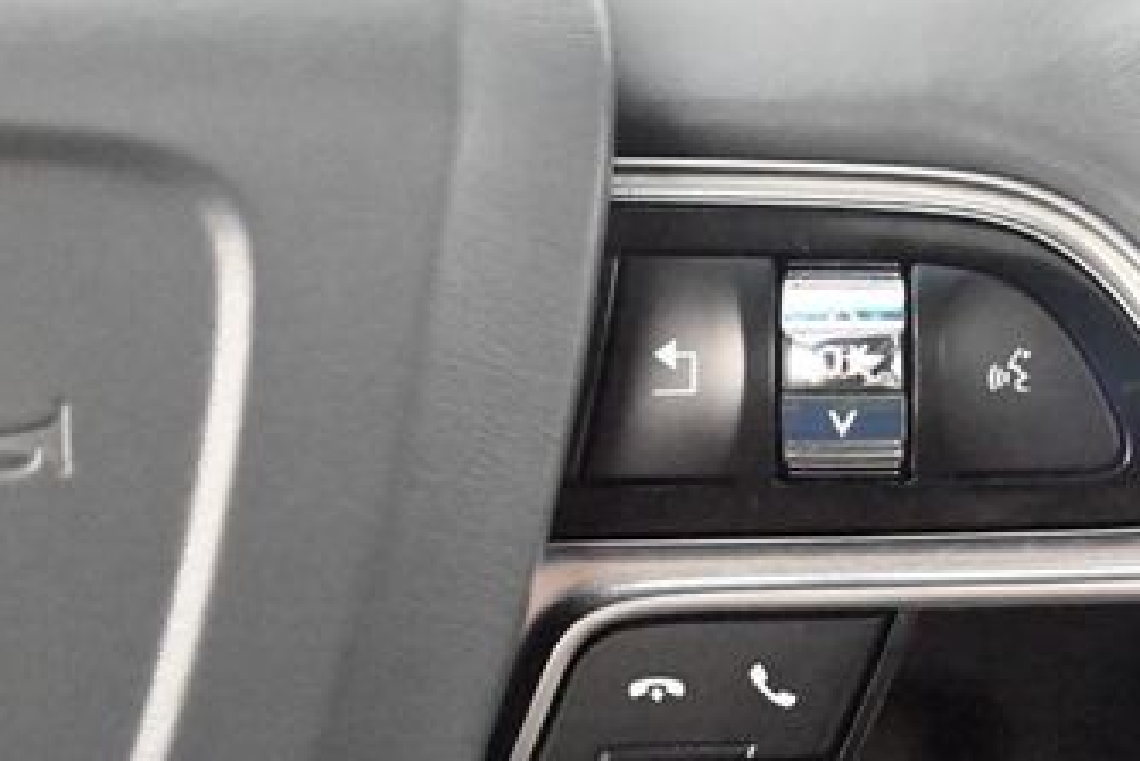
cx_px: 703
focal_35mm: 134
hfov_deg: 15.3
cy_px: 505
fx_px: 4245
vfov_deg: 10.2
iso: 45600
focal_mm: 70
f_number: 9
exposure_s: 1/60
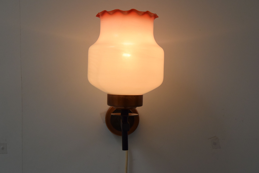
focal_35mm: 57
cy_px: 86
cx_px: 130
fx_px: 410
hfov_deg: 35.0
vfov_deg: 23.8
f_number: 9
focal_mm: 38
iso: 1600
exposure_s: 1/320
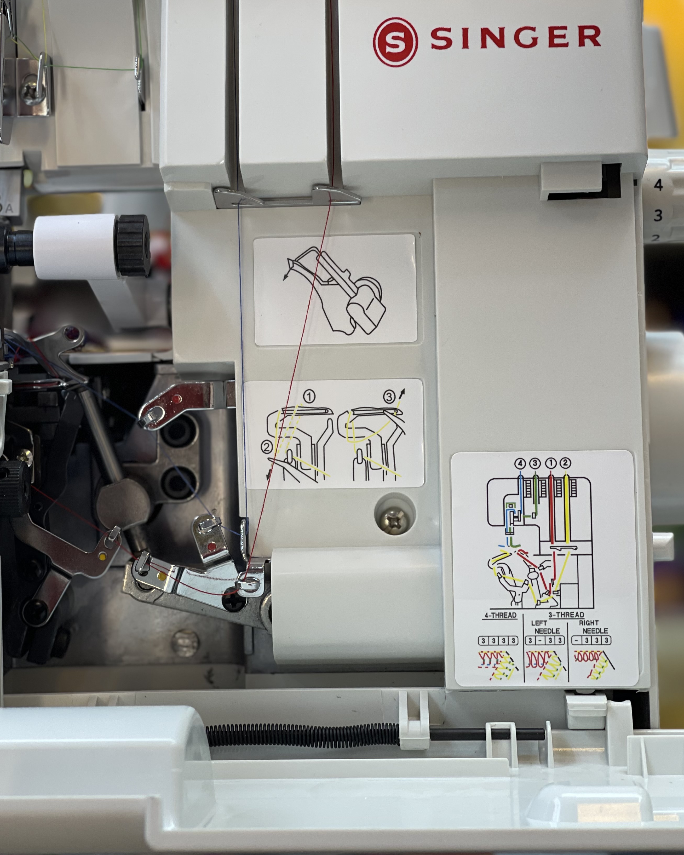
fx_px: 1948
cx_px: 299
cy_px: 371
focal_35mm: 77
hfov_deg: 19.9
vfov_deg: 24.7
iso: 50
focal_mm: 7.5
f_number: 2.2
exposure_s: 1/100
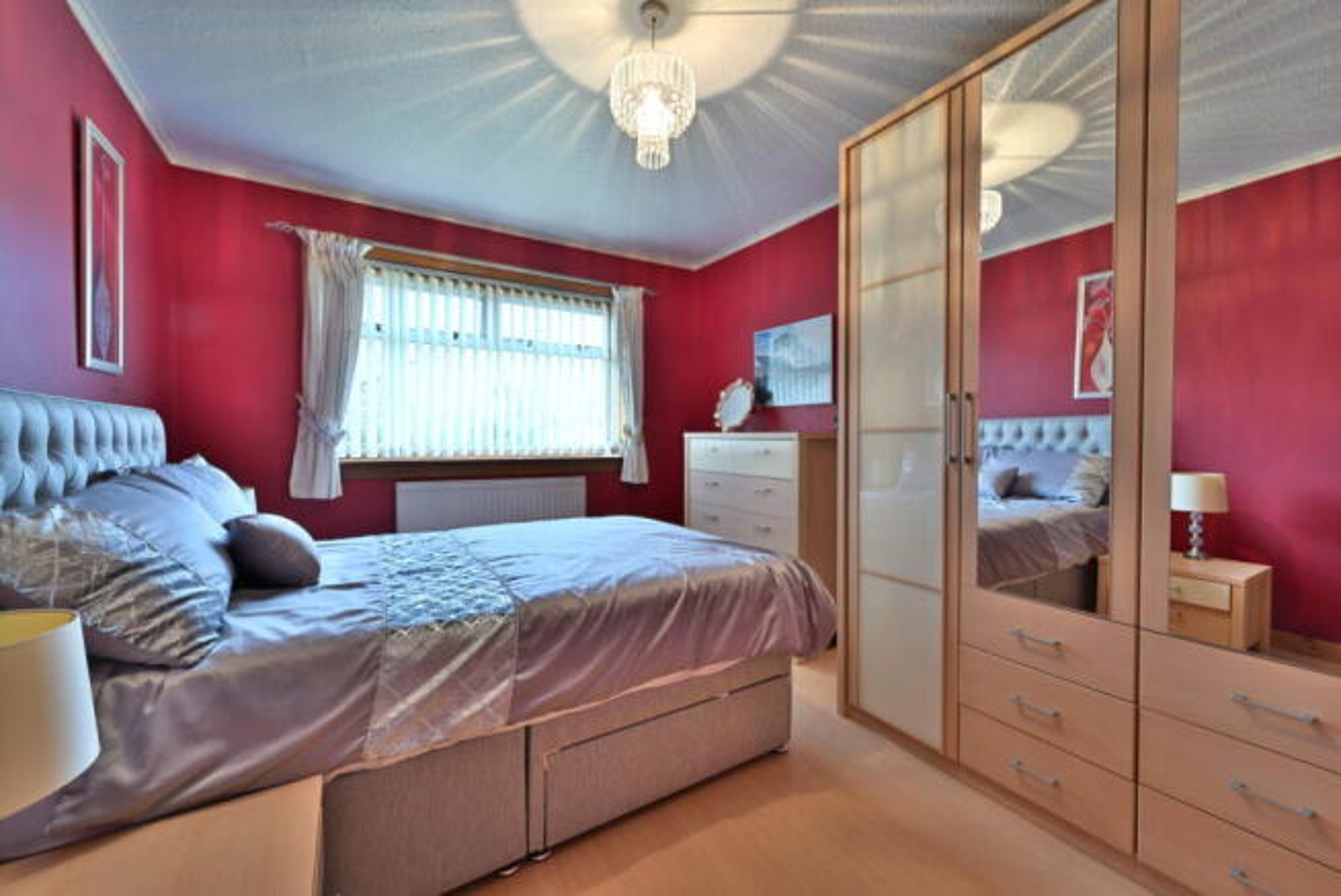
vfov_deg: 81.3
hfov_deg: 104.2
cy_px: 448
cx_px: 670
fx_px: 522
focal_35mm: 14
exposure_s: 1.6
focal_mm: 14
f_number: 11
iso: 125
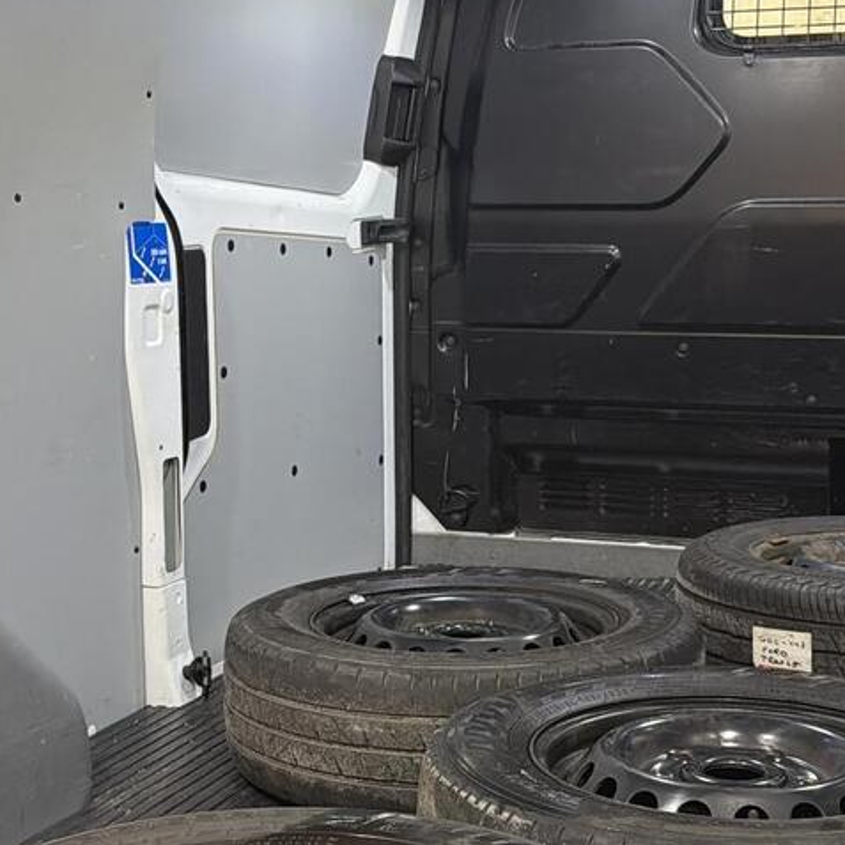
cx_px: 438
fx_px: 1768
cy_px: 512
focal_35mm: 64
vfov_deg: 26.8
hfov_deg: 26.9
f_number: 1.78
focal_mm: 6.76
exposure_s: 1/50
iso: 250
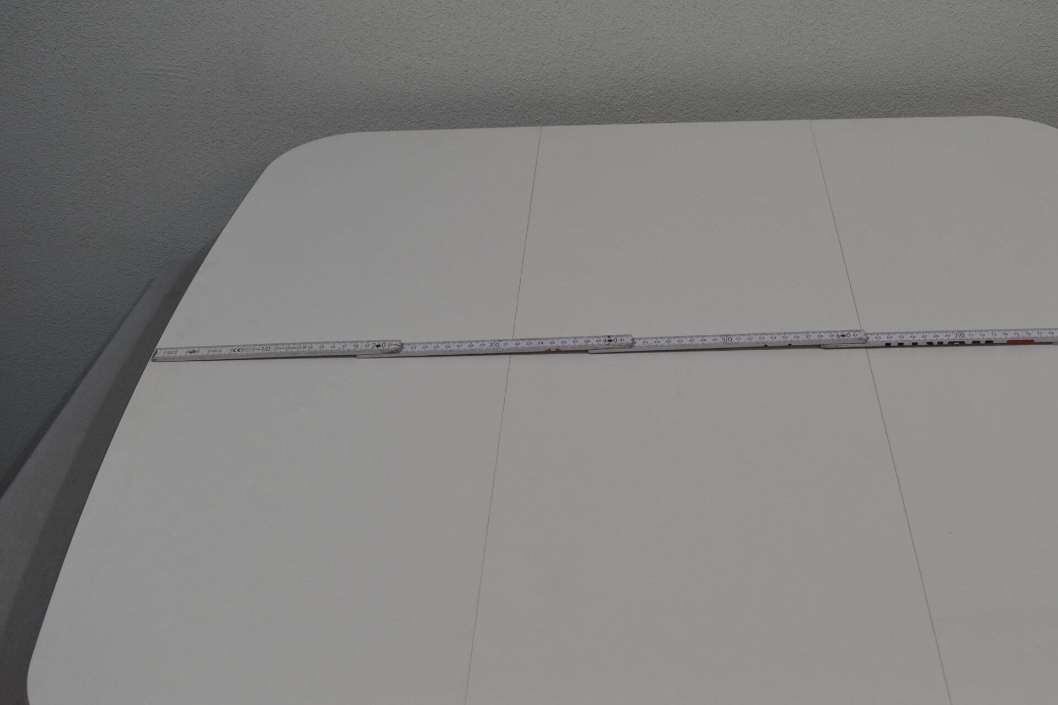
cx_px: 674
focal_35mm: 44
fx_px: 1293
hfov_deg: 44.1
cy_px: 394
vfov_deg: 30.5
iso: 200
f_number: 5.6
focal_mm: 22
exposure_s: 1/160
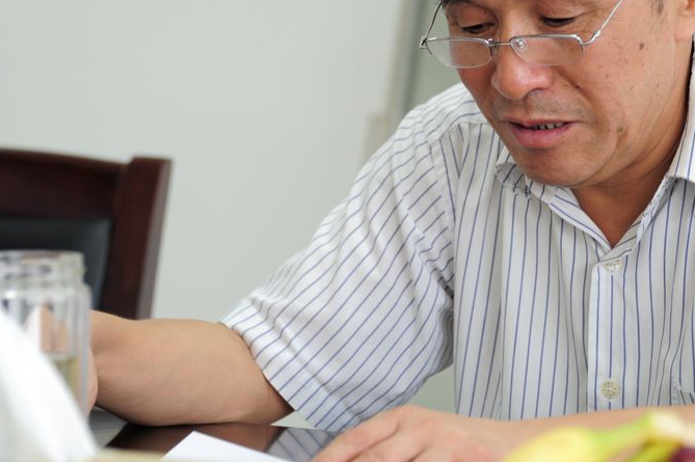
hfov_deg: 13.1
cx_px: 449
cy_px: 144
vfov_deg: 8.7
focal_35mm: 157
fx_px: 3029
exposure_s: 1/40
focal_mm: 105
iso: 640
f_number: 5.3
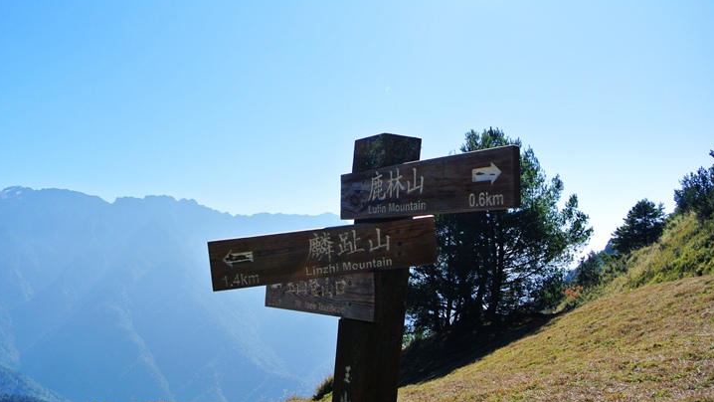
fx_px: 568
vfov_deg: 39.0
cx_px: 340
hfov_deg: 64.3
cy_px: 197
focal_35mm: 30
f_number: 5
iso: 100
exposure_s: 1/800
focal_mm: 10
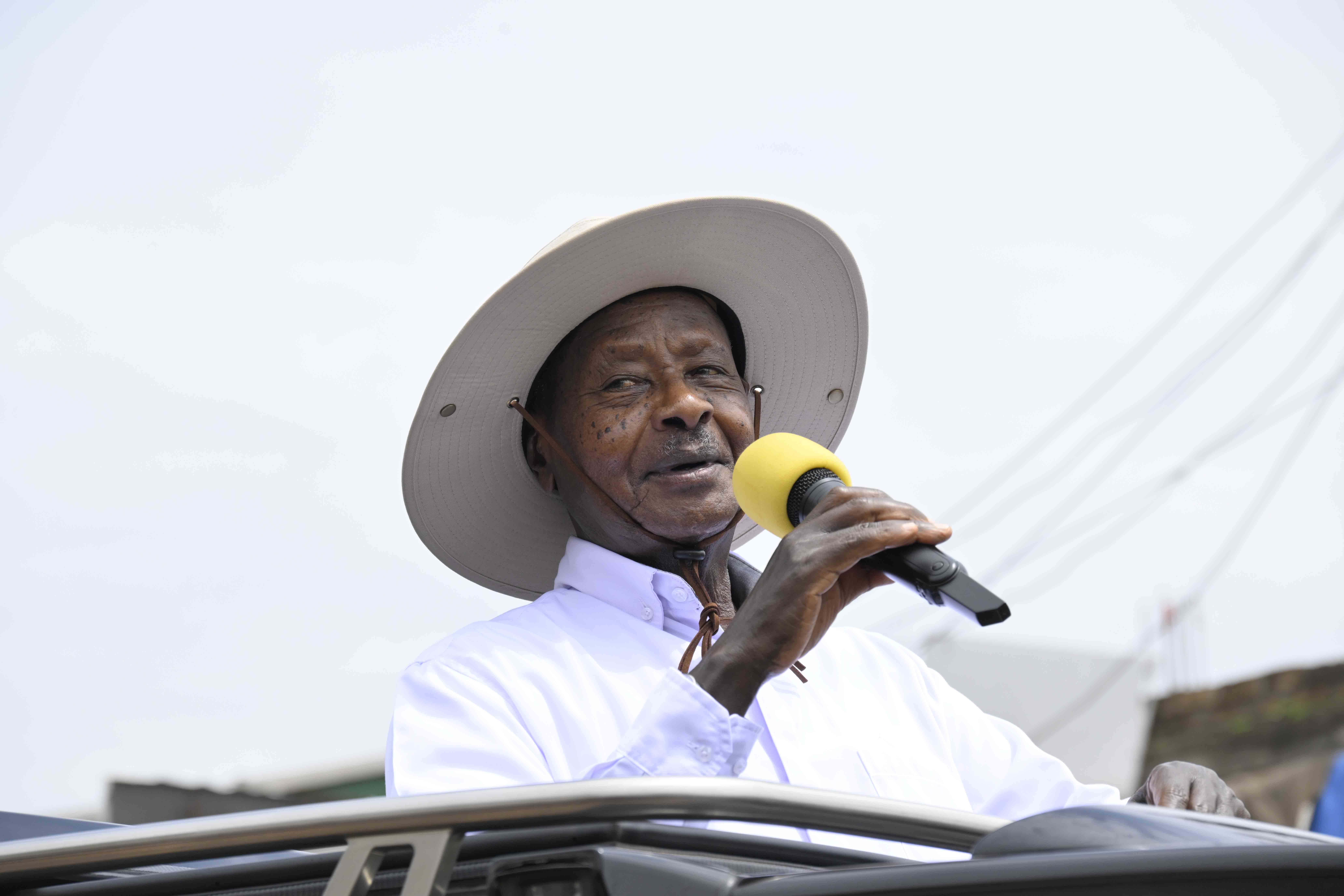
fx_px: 4293
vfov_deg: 11.9
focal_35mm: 115
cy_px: 448
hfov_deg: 17.8
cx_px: 672
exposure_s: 1/1000
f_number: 7.1
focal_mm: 115
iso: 400
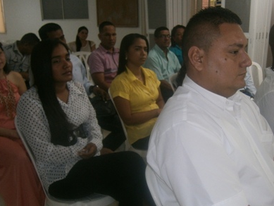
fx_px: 293
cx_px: 175
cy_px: 108
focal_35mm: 37
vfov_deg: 38.7
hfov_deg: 49.5
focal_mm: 4.7
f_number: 2.8
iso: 125
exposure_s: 1/30
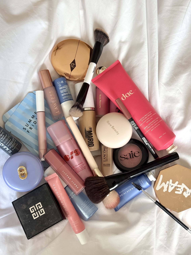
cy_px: 128
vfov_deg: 39.7
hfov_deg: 30.3
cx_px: 96
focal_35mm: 48
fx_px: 353
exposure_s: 1/60
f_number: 1.78
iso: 250
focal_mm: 6.76
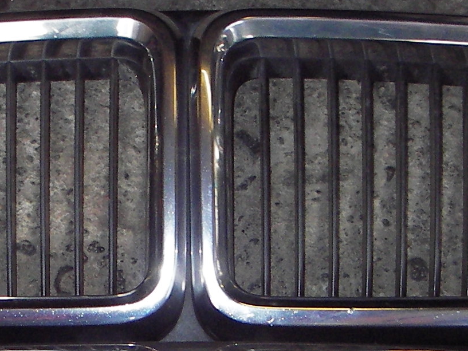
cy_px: 311
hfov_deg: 16.5
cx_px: 162
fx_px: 1609
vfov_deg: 12.4
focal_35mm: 119
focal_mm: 6.3
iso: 100
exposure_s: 1/30
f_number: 3.3
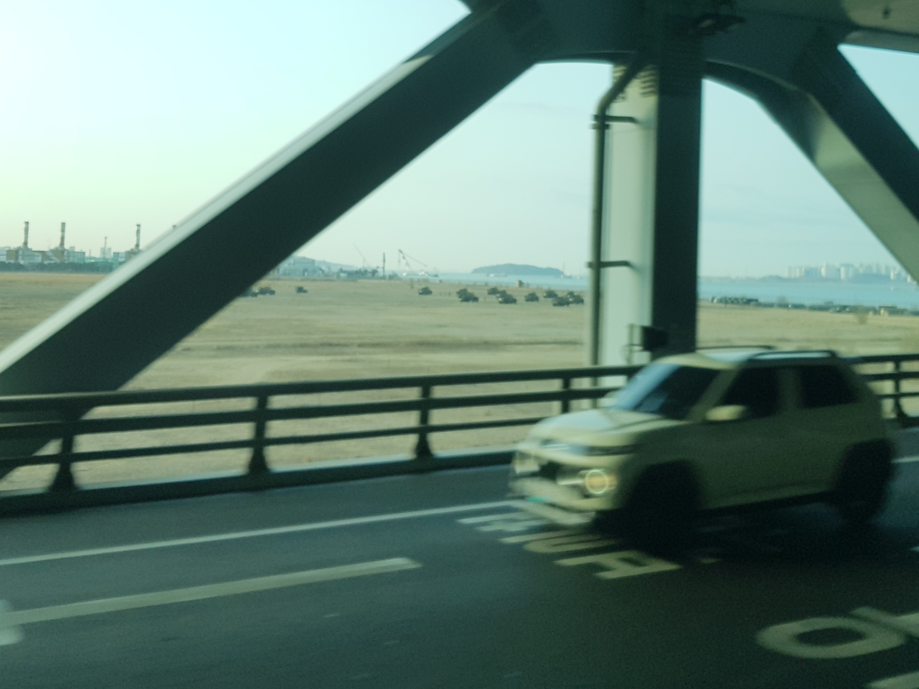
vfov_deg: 33.8
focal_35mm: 42
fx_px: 1115
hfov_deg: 44.7
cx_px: 520
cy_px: 189
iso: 40
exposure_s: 1/243
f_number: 1.7
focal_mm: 4.2
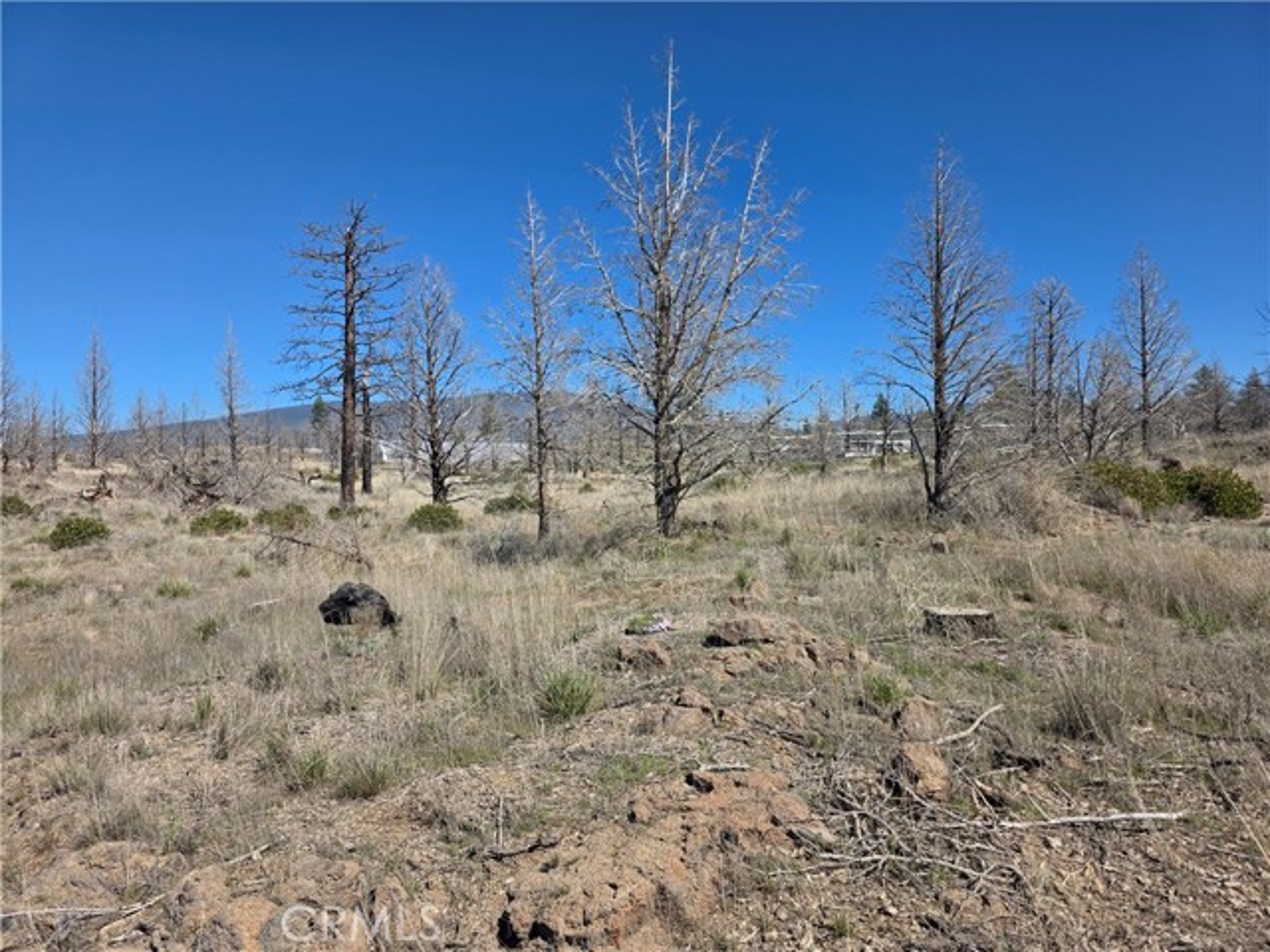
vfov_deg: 58.9
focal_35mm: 23
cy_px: 476
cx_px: 635
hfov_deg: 73.9
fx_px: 844
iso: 80
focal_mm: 6.3
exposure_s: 1/6574
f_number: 1.7
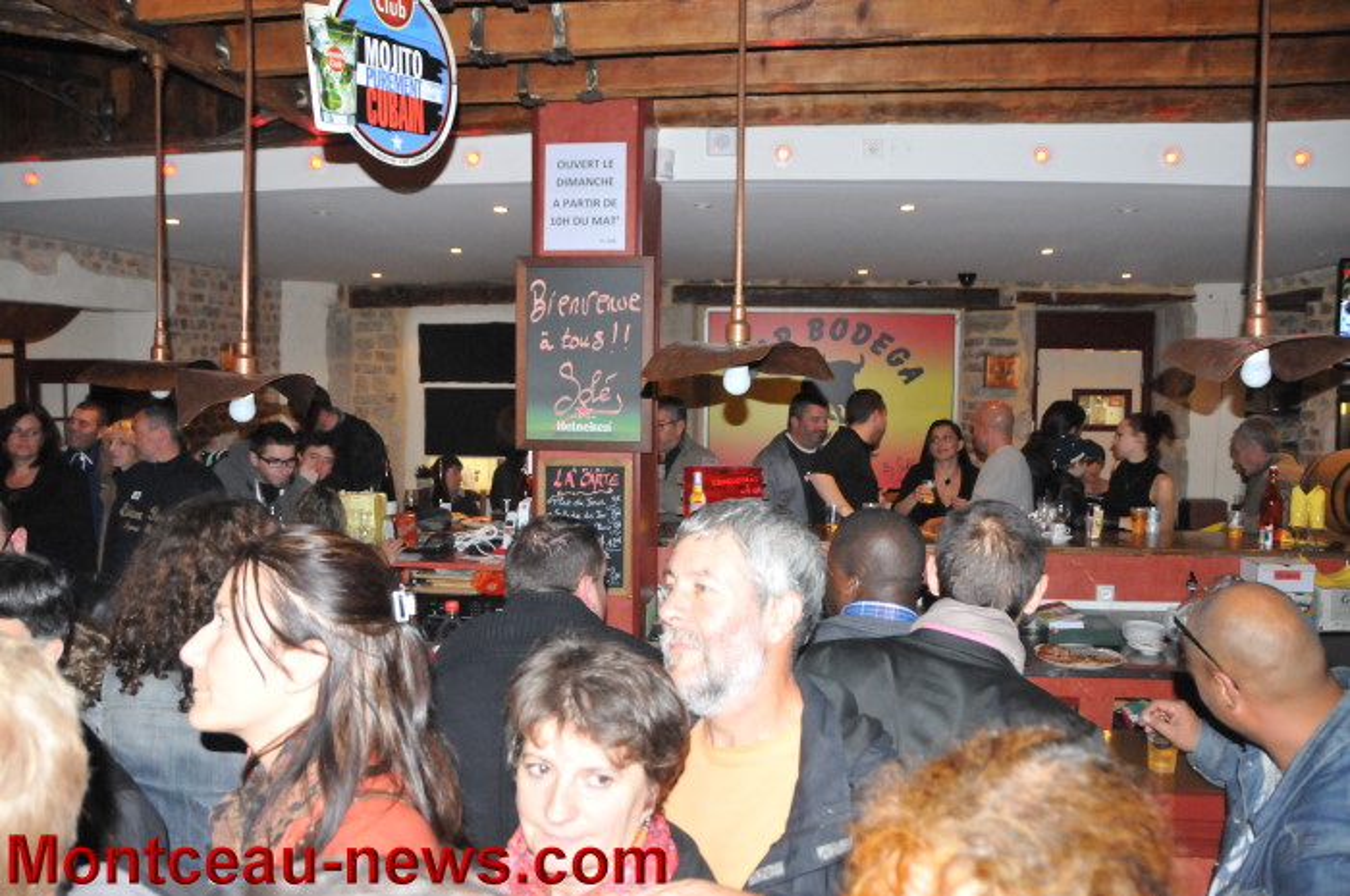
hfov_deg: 67.4
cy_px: 448
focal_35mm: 27
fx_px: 1011
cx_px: 675
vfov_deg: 47.8
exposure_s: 1/200
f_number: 3.5
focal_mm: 18
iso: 3200
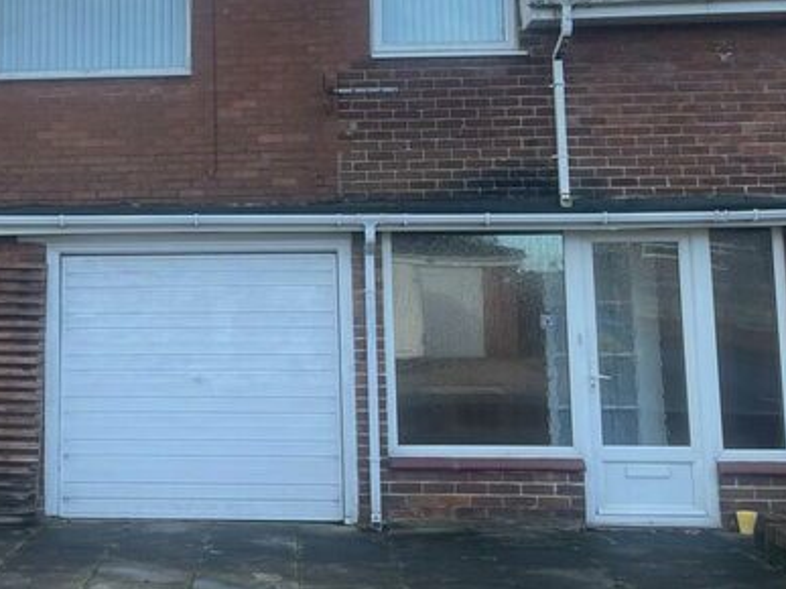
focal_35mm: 47
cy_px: 200
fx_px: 1067
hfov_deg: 39.2
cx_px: 181
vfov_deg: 30.7
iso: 32
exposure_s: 1/874
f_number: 1.6
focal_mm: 5.1
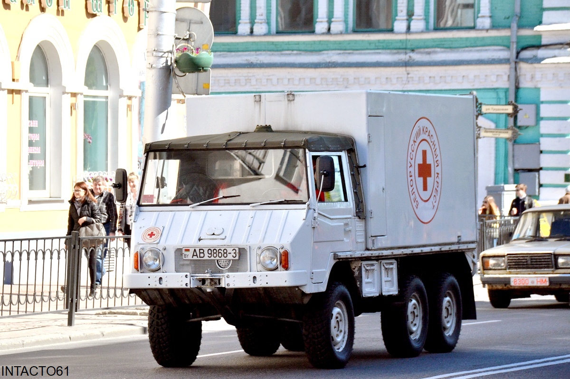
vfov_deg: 10.2
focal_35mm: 135
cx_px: 285
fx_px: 2137
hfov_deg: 15.2
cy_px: 190
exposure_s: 1/1600
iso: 400
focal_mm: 90
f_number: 6.3
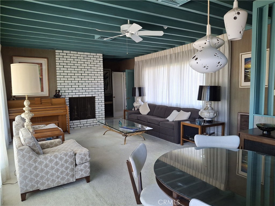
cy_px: 103
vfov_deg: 54.9
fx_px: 199
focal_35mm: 25
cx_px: 138
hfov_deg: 69.4
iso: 200
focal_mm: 4.69
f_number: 1.8
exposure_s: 1/120
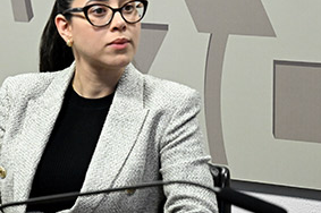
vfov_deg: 5.4
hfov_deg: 7.9
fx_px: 2271
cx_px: -166
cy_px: 76
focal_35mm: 255
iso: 2500
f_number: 4
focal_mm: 84
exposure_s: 1/160
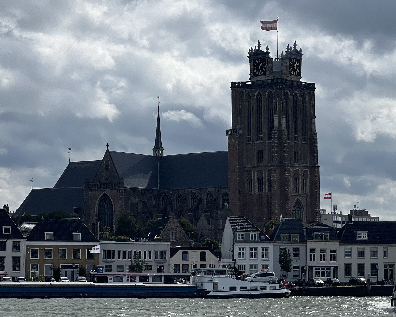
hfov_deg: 15.4
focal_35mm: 124
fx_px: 1453
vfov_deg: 12.4
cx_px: 315
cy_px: 205
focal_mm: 9
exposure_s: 1/1845
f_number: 2.8
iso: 32
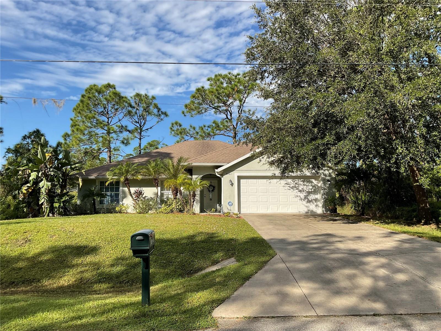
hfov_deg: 61.7
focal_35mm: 29
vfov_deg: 48.2
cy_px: 166
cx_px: 220
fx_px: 369
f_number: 1.8
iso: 16
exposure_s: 1/1730
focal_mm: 3
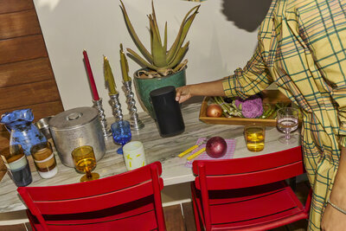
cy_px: 116
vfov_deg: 38.9
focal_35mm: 34
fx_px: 327
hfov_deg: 55.8
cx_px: 173
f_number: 8
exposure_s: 1/160
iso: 100
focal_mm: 23
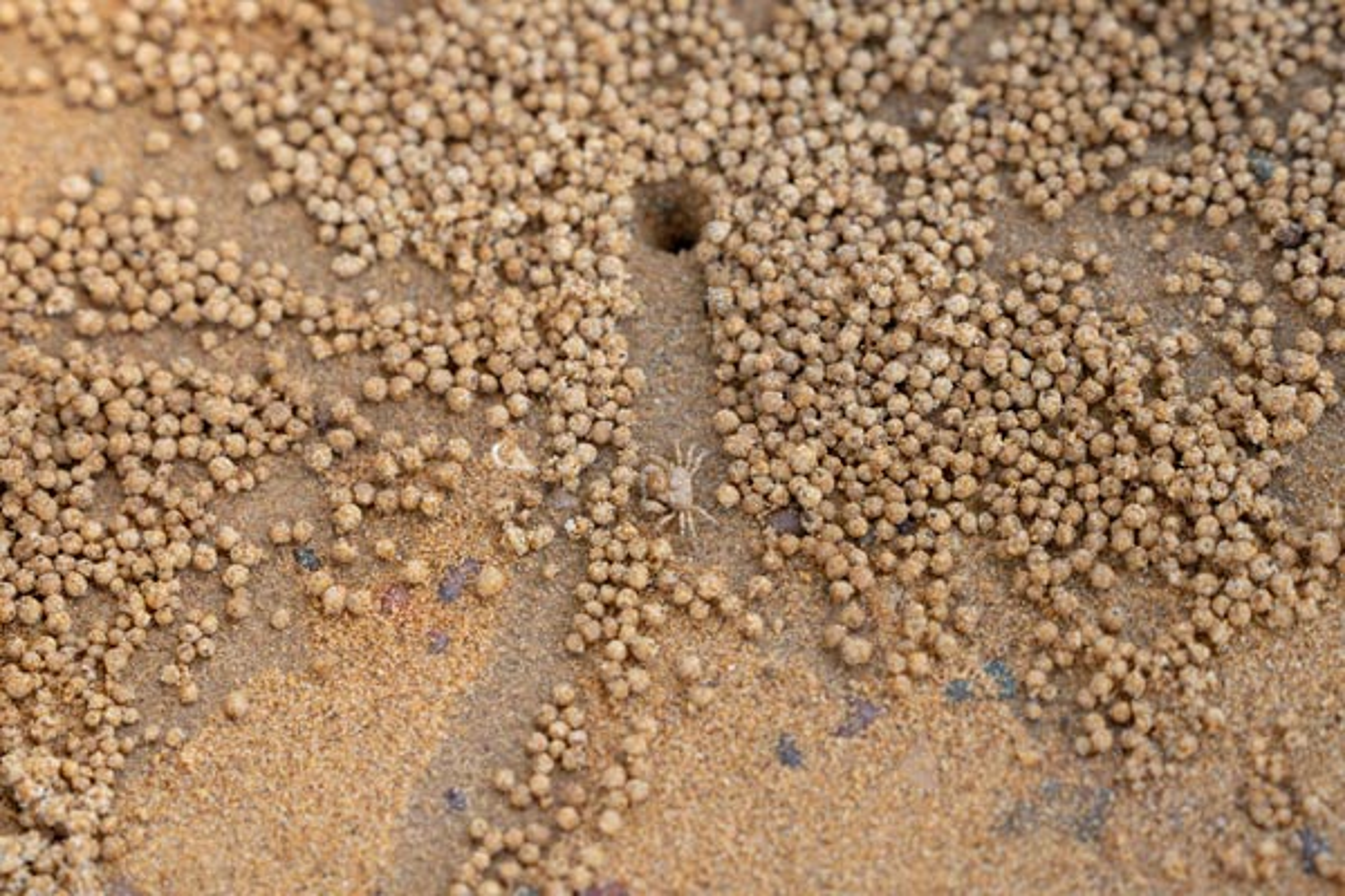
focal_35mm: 291
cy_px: 448
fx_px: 10871
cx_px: 672
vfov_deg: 4.7
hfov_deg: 7.1
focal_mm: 291
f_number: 9
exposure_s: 1/800
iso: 800
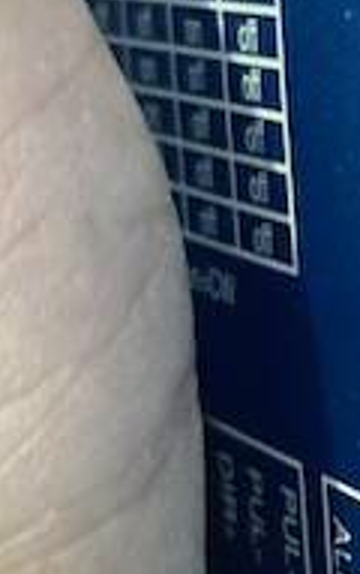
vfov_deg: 16.7
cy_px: 448
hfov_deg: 10.0
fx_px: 1939
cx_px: 669
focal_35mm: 124
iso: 320
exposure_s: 1/30
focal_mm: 3.99
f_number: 1.8
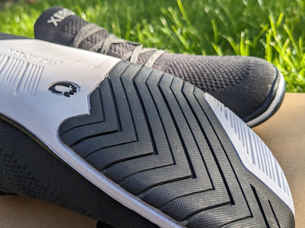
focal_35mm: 31
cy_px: 112
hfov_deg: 58.3
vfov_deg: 45.4
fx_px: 273
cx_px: 144
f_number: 1.73
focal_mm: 4.38
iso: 43
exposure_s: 1/935
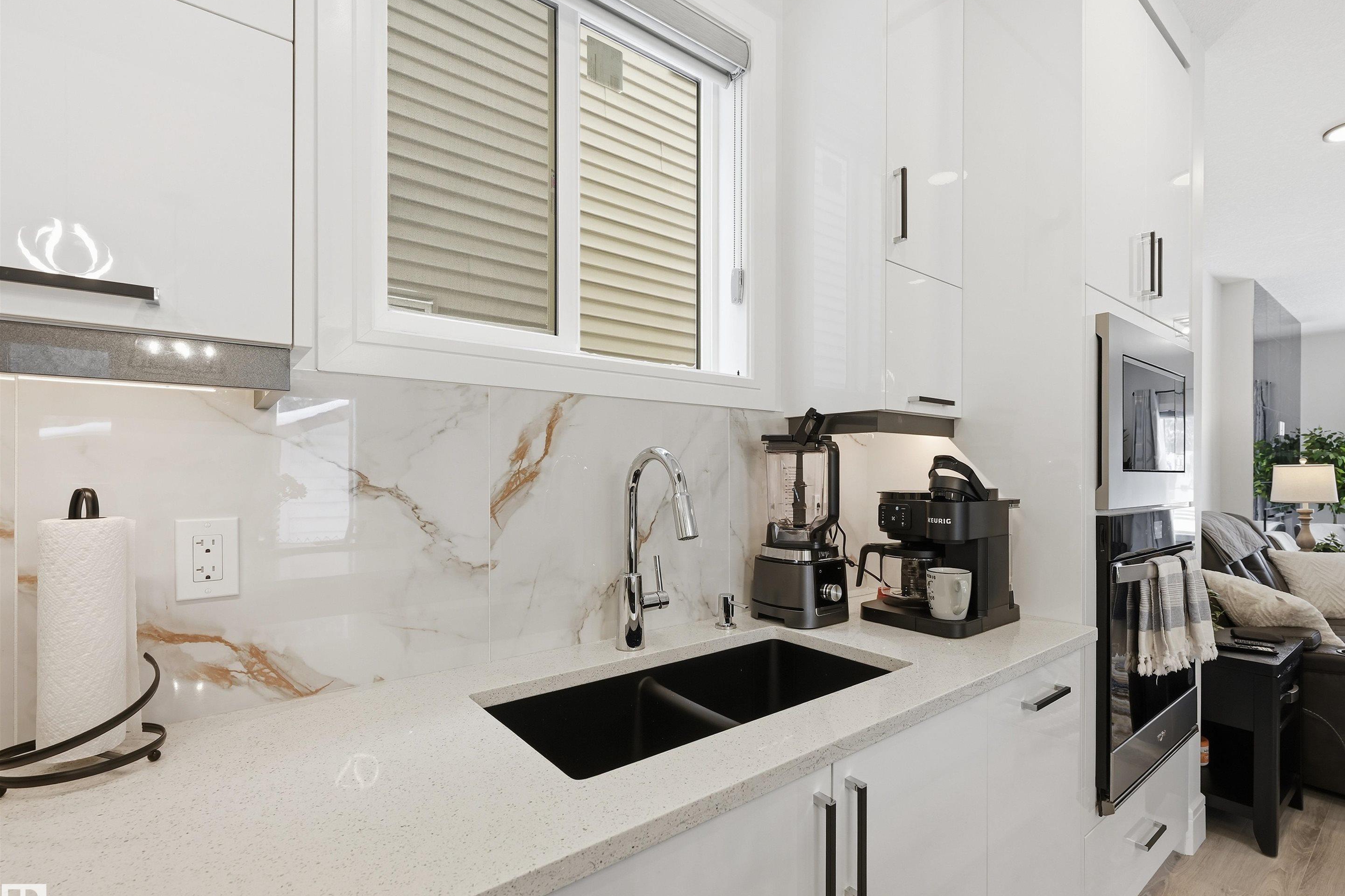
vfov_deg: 71.9
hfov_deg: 94.7
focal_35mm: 17
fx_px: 618
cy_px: 470
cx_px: 717
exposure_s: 1/30
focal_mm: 15.5
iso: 100
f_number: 8
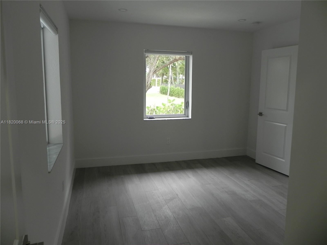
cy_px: 122
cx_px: 164
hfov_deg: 67.3
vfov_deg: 53.1
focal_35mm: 26
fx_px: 246
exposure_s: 1/72.2
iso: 160
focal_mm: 4.6
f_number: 3.2
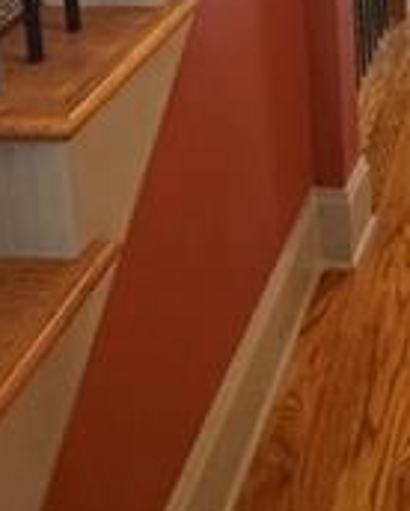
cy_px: -232
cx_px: 562
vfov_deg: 24.7
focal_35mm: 61
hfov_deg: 22.0
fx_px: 924
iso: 800
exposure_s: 1/60
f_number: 2.2
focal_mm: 2.22
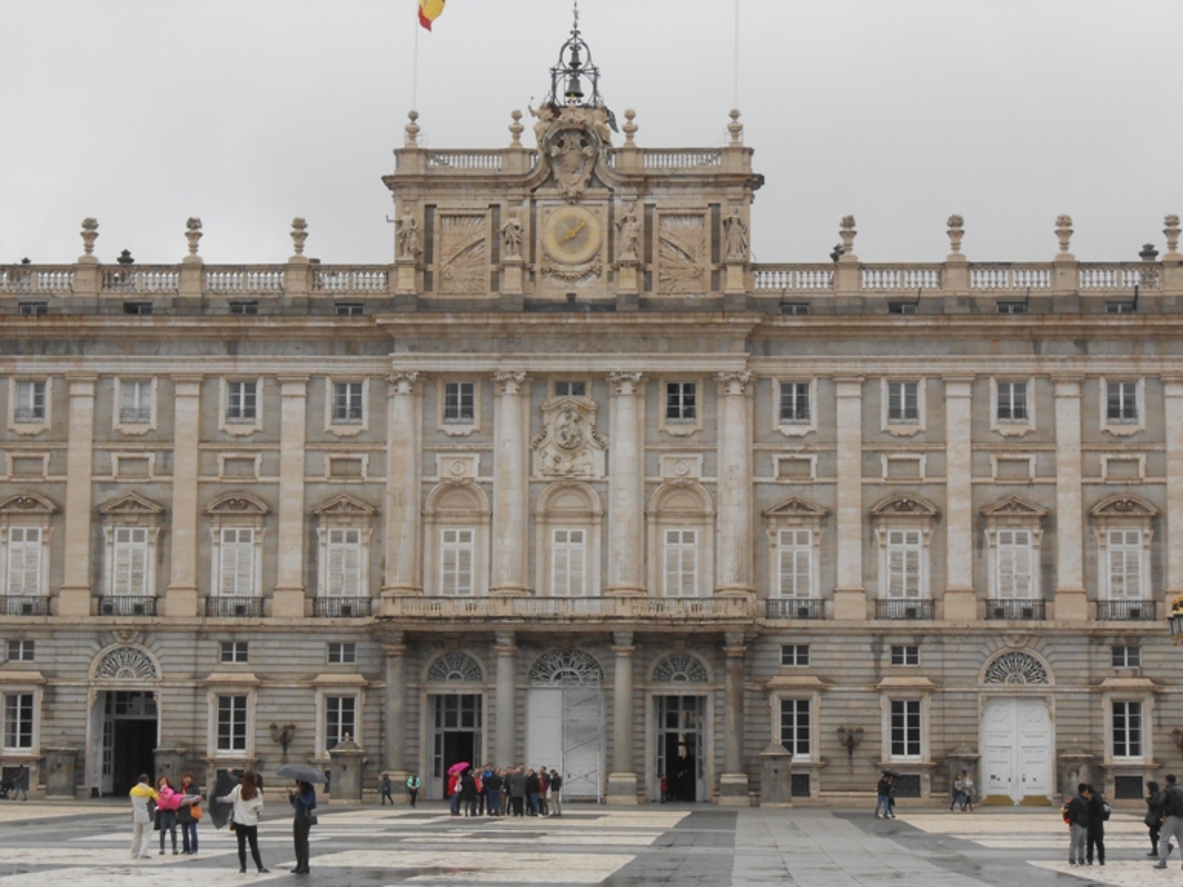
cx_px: 592
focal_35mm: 81
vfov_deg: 18.2
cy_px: 444
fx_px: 2768
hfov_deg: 24.1
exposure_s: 1/250
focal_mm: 14.5
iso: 200
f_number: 6.6
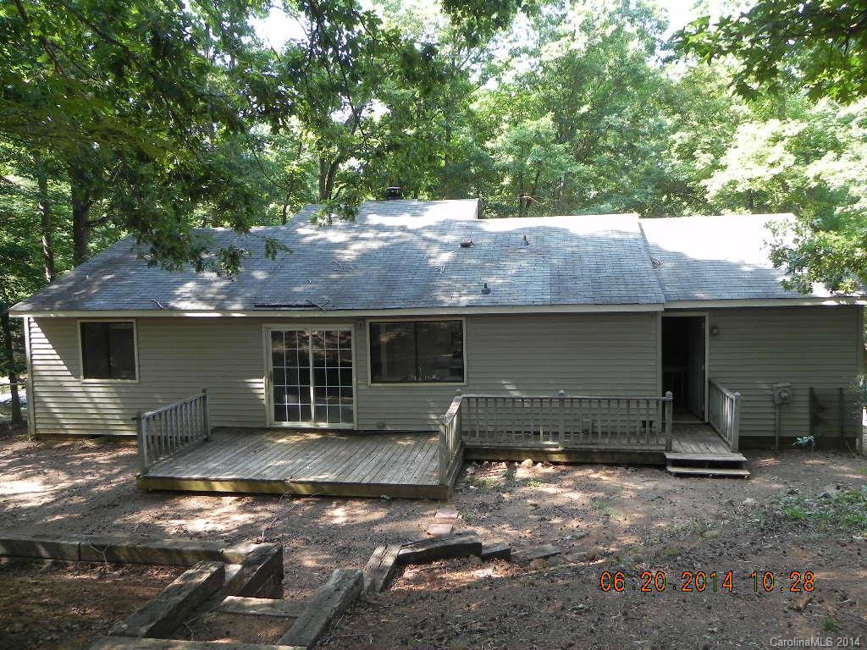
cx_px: 434
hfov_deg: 67.3
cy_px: 325
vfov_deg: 53.1
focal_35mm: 26
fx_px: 651
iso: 160
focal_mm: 4.6
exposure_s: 1/104
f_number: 3.5
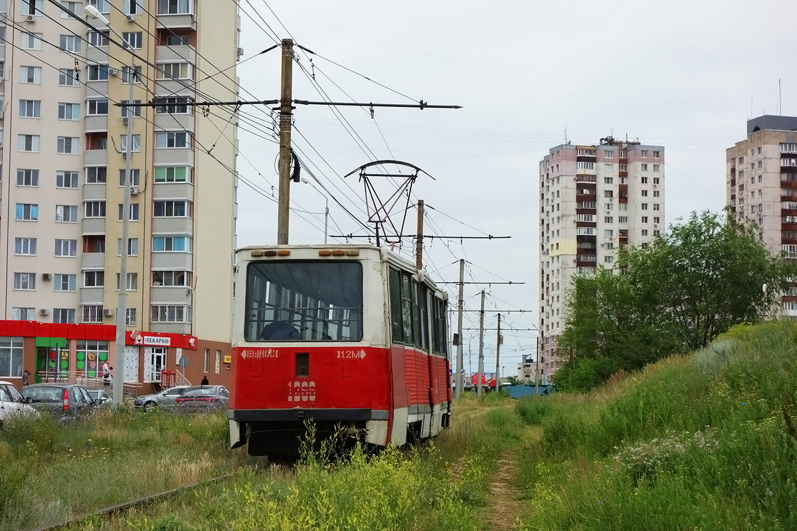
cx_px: 398
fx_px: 1705
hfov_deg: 26.3
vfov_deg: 17.7
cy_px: 266
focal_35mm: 77
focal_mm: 28.5
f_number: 6.3
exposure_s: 1/500
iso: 125
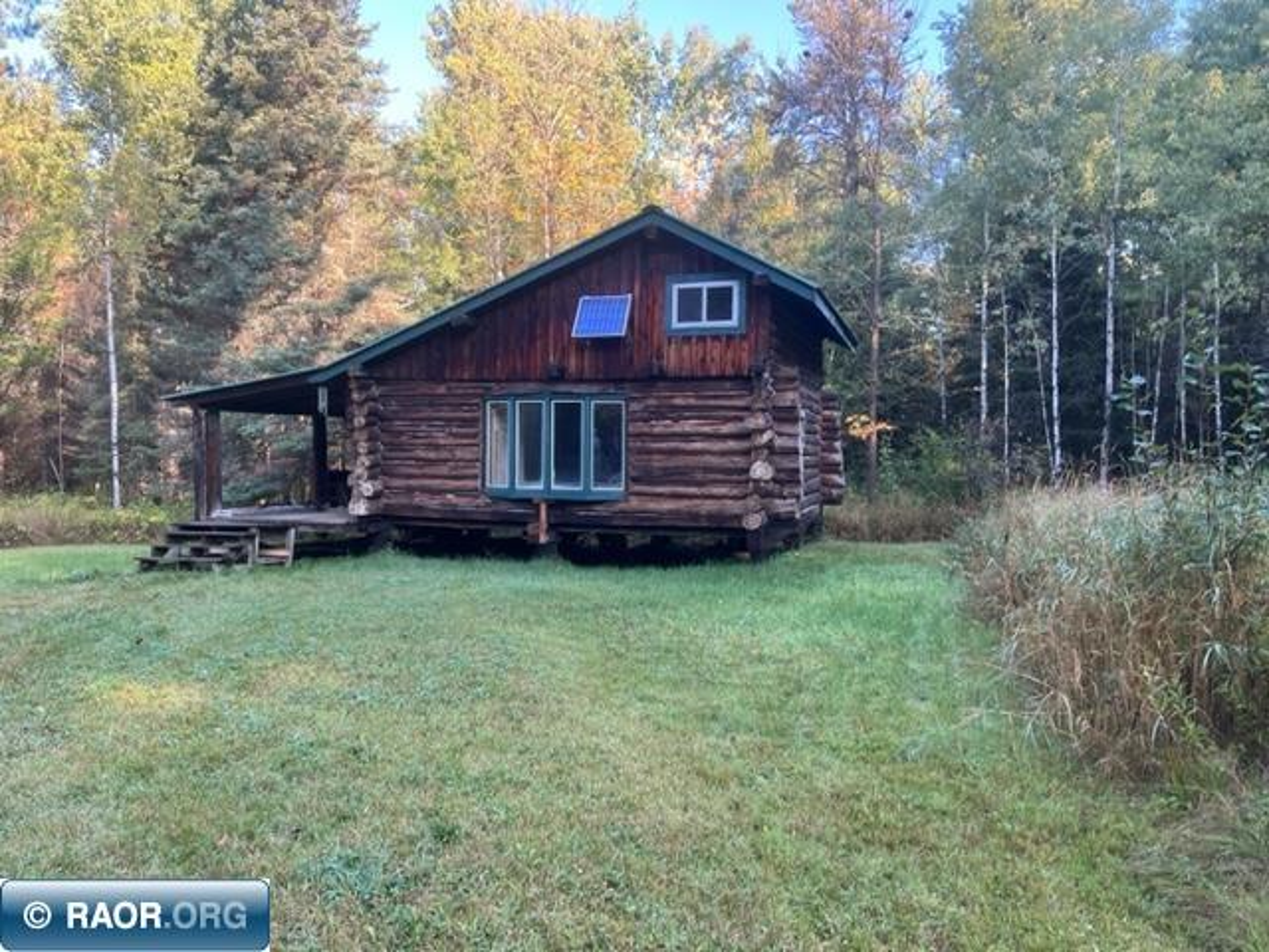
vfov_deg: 53.1
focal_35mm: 26
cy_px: 476
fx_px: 953
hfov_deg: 67.3
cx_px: 634
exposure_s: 1/163
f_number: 1.5
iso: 40
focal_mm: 5.7
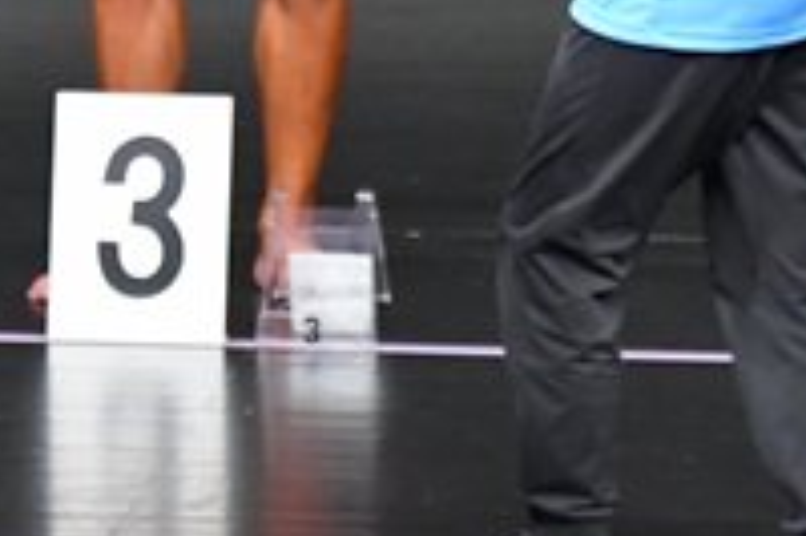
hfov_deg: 1.8
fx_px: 25994
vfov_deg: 1.2
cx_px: -469
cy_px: -125
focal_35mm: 1162
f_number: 5.6
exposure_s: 1/400
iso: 5000
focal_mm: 200
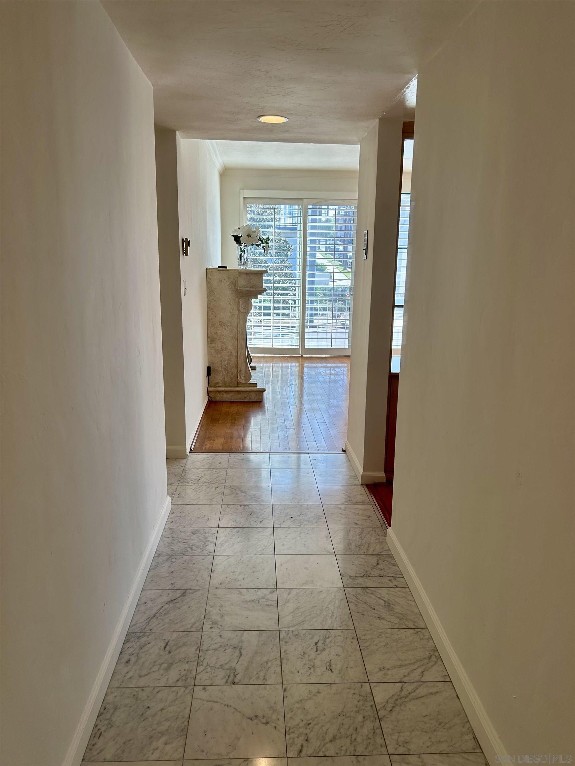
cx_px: 288
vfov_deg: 67.3
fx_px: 576
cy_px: 383
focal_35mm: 26
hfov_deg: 53.1
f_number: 1.5
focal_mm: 5.7
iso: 40
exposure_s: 1/201
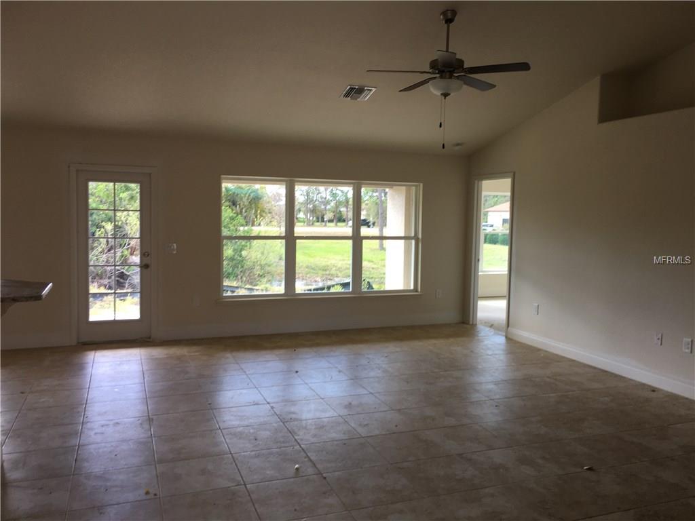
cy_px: 260
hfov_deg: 61.7
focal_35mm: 29
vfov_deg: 48.2
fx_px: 582
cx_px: 348
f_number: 2.2
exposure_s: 1/60
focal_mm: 4.15
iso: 25
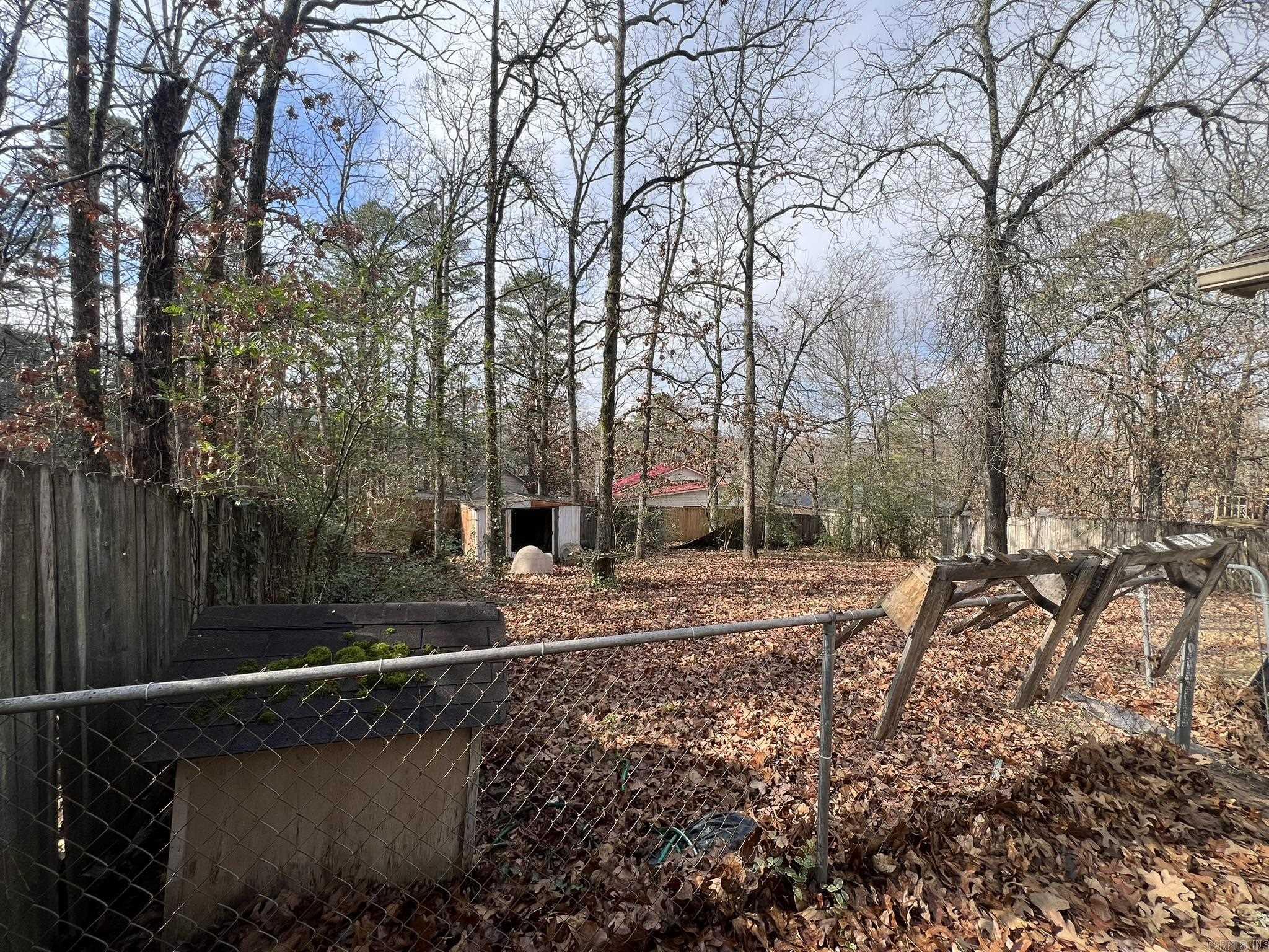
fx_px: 477
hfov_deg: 106.2
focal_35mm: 13
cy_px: 476
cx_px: 634
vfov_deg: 89.9
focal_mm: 1.57
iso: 32
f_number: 1.8
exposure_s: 1/573
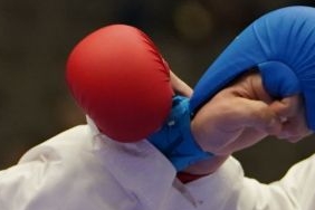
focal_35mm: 804
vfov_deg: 1.7
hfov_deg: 2.6
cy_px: 509
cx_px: -217
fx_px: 7034
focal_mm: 126
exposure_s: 1/1000
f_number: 2.8
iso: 2000
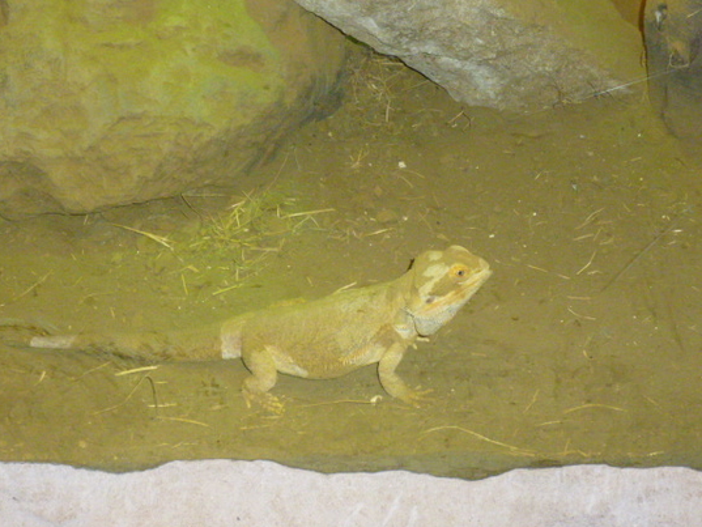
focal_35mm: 67
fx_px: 1359
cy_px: 247
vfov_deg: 21.9
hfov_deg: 29.0
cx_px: 339
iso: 640
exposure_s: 1/60
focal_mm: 10.7
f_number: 4.3
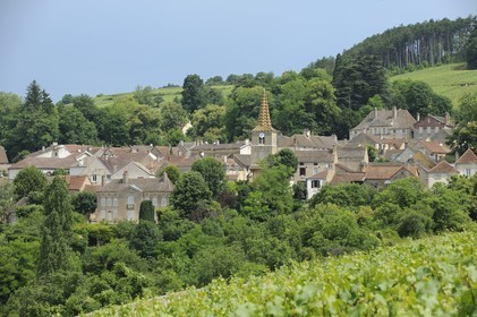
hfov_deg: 17.1
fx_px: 1589
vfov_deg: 11.4
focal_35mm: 120
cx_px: 238
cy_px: 158
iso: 200
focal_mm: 120
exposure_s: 1/400
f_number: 7.1
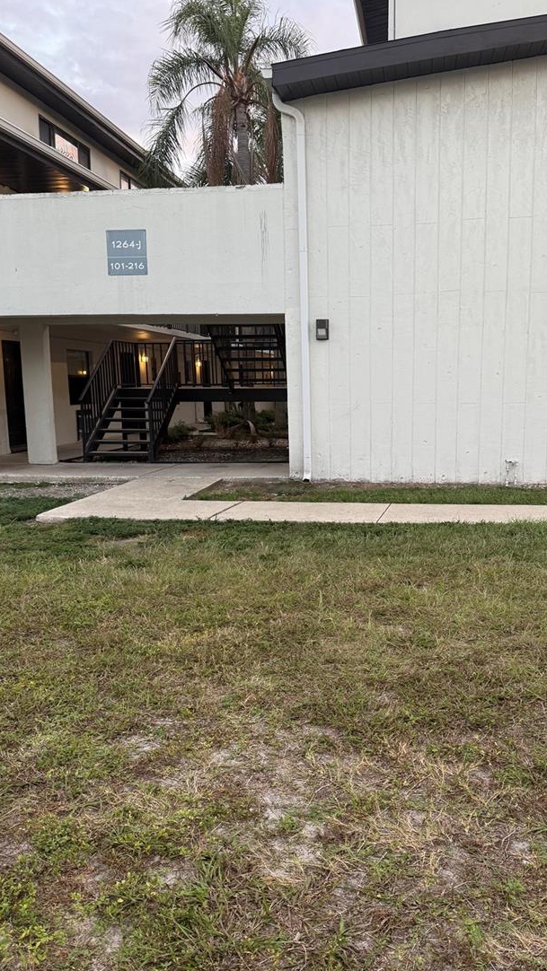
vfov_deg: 66.1
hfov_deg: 40.0
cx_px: 335
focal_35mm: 29
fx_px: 747
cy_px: 483
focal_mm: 6.76
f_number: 1.78
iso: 160
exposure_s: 1/120
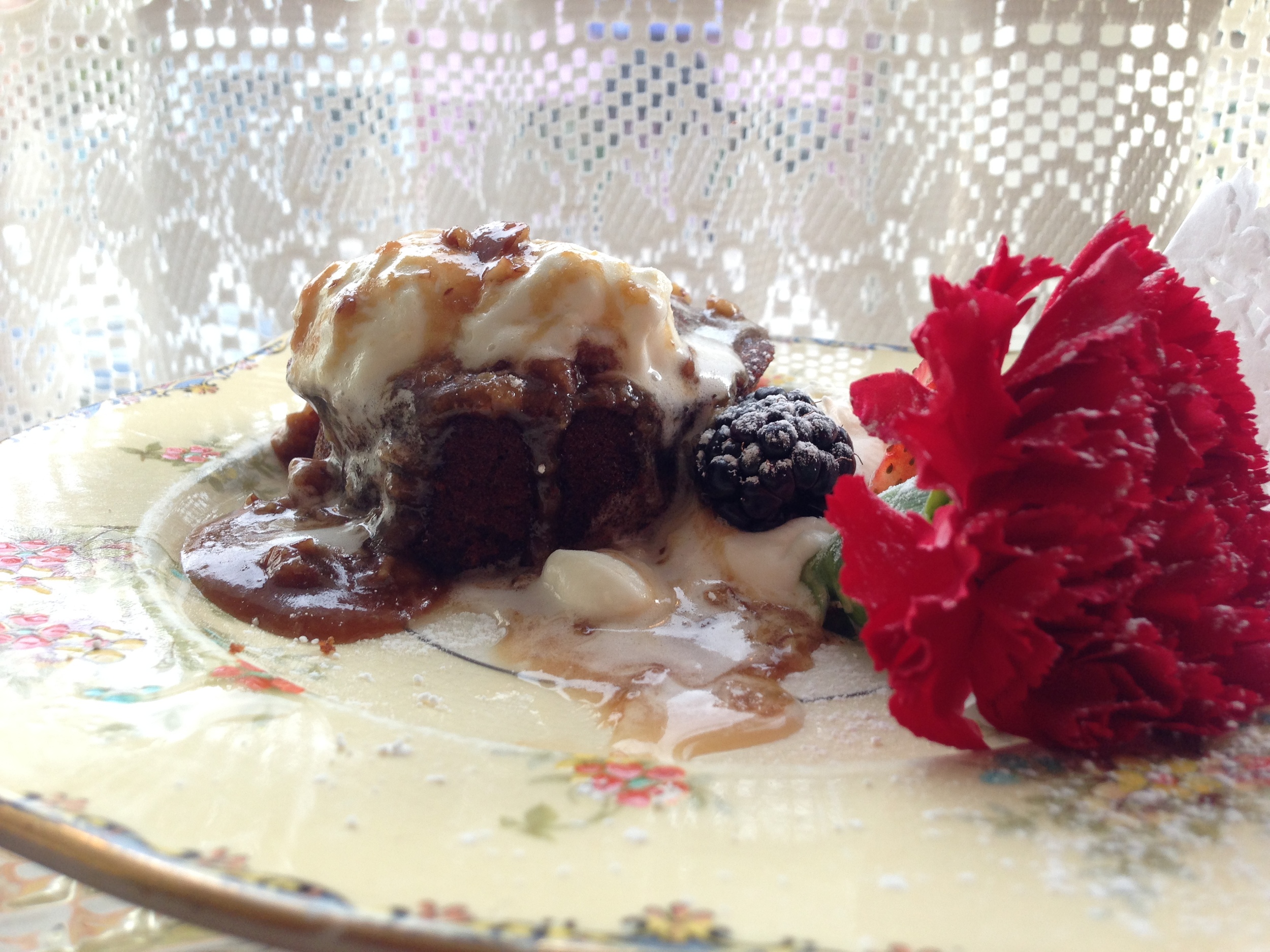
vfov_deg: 42.9
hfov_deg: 55.4
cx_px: 635
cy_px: 476
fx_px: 1211
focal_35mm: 33
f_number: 2.4
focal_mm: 4.12
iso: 64
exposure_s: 1/120
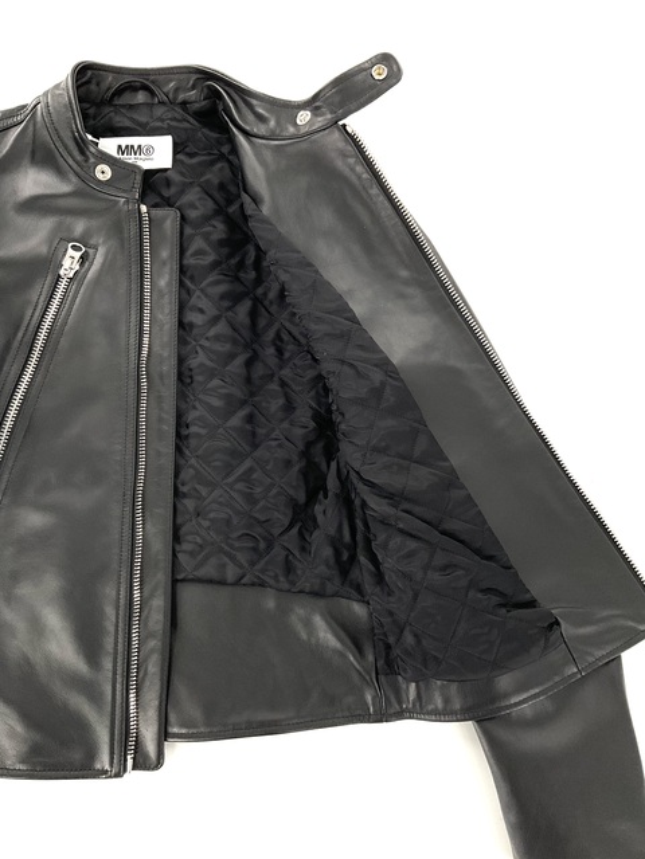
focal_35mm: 29
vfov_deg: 61.7
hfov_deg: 48.2
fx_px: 720
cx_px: 322
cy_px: 430
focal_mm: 3
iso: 64
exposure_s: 1/120
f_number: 1.8
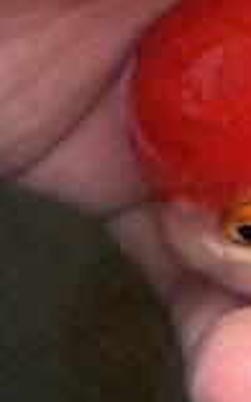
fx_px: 1074
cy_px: 150
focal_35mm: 98
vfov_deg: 21.2
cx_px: 535
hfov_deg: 11.7
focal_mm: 4.15
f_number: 2.2
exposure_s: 1/659
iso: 32
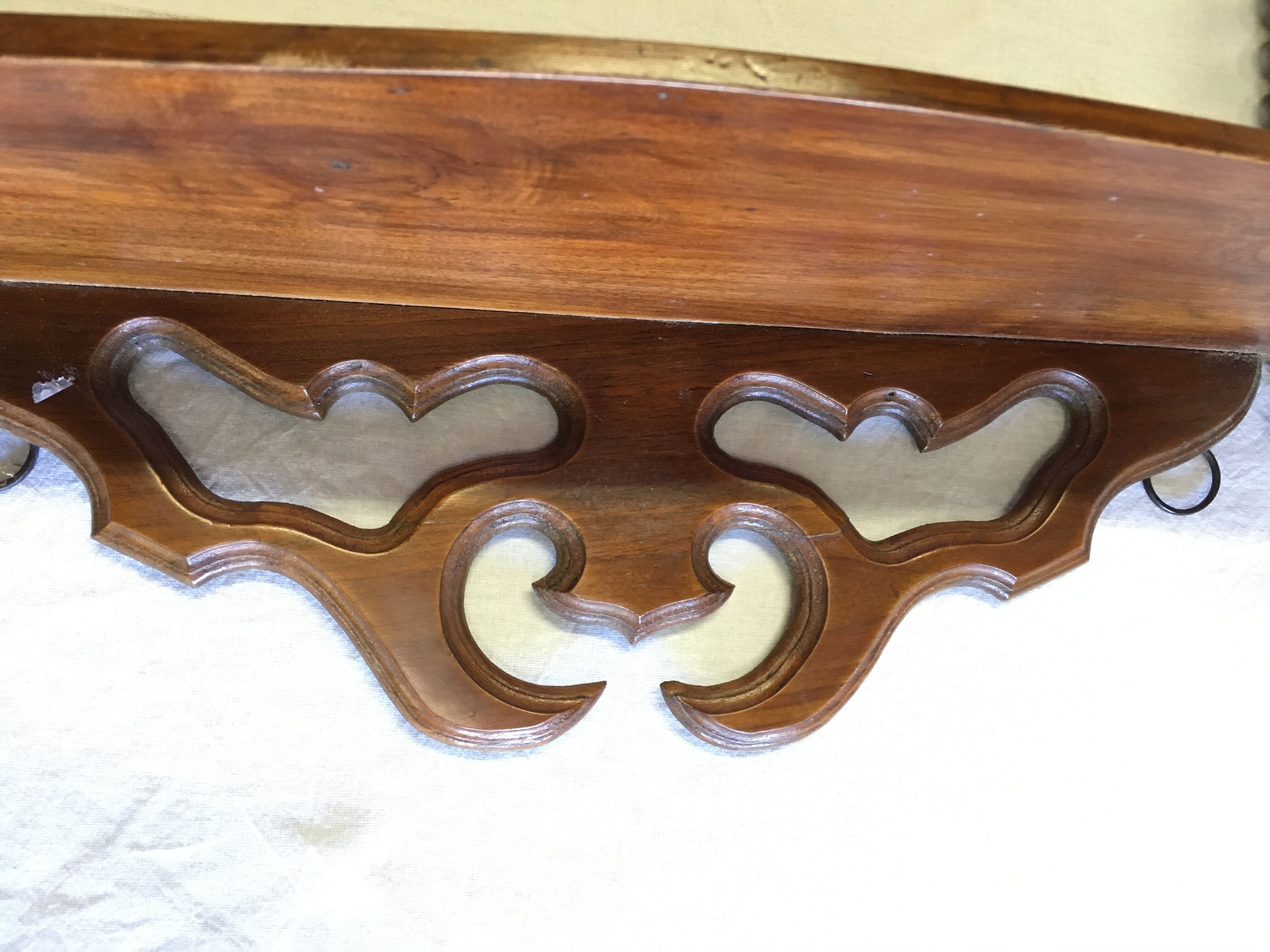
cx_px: 635
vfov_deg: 48.2
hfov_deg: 61.7
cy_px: 476
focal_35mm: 29
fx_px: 1064
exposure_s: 1/33
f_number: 2.2
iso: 160
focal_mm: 4.15
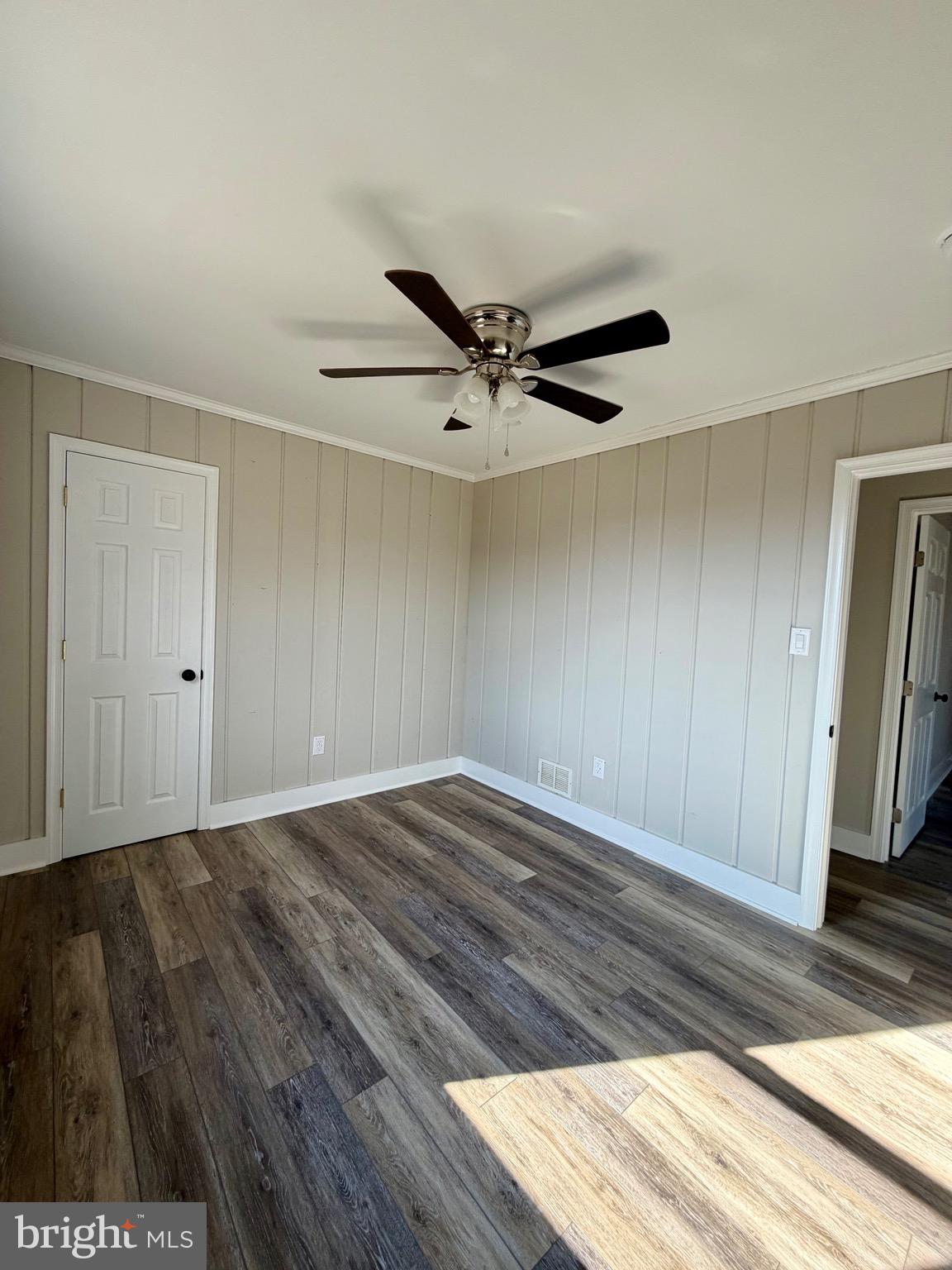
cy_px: 635
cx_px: 476
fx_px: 513
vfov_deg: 102.1
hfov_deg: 85.7
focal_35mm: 14
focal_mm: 2.22
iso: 64
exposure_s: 1/121
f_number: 2.2
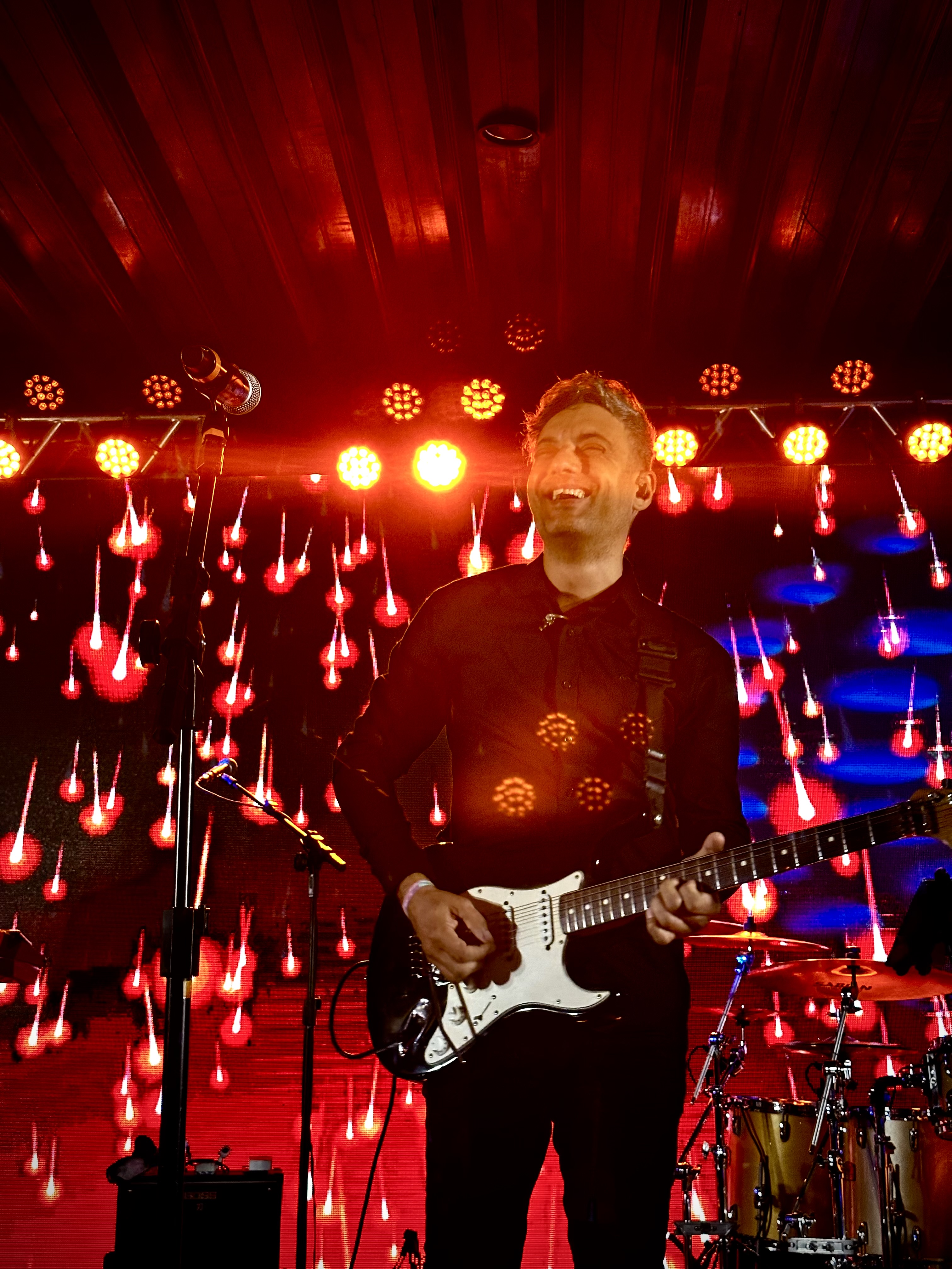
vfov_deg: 39.7
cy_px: 634
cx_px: 476
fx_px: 1760
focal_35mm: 48
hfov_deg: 30.3
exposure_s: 1/38
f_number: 1.78
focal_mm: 6.86
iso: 250
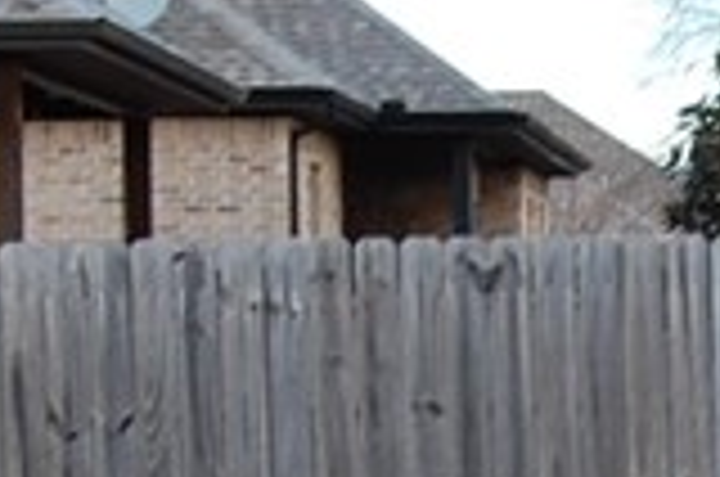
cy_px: 936
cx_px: 1015
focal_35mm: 307
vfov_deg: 4.4
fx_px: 6128
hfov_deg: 6.6
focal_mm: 30
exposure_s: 1/60
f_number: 8
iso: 320
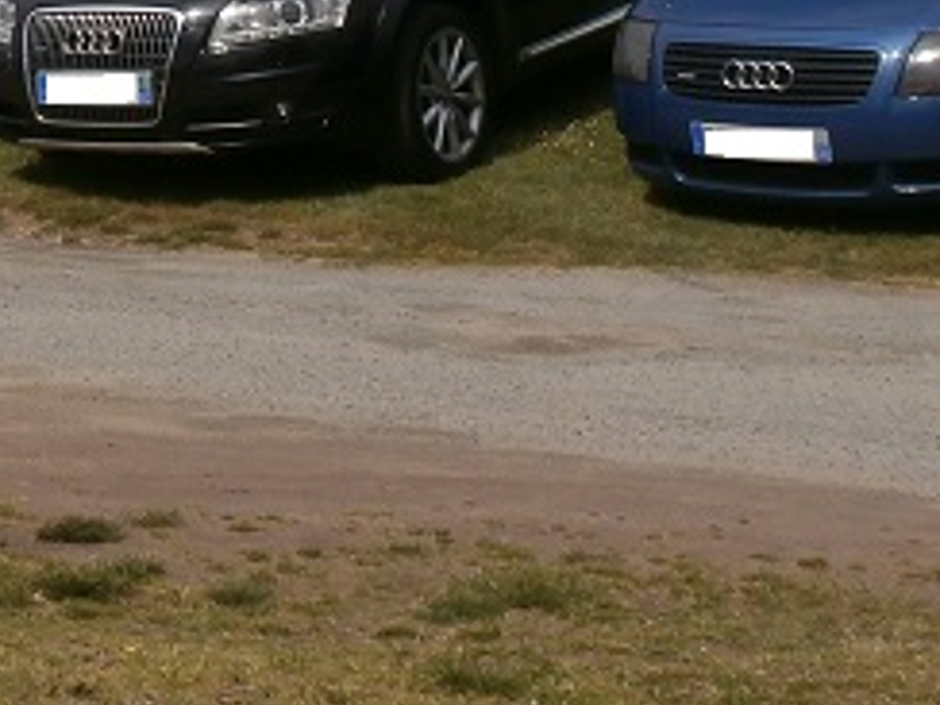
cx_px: -15
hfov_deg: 15.3
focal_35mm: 126
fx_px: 3422
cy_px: -543
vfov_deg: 11.0
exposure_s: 1/400
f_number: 8.9
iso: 100
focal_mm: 5.36
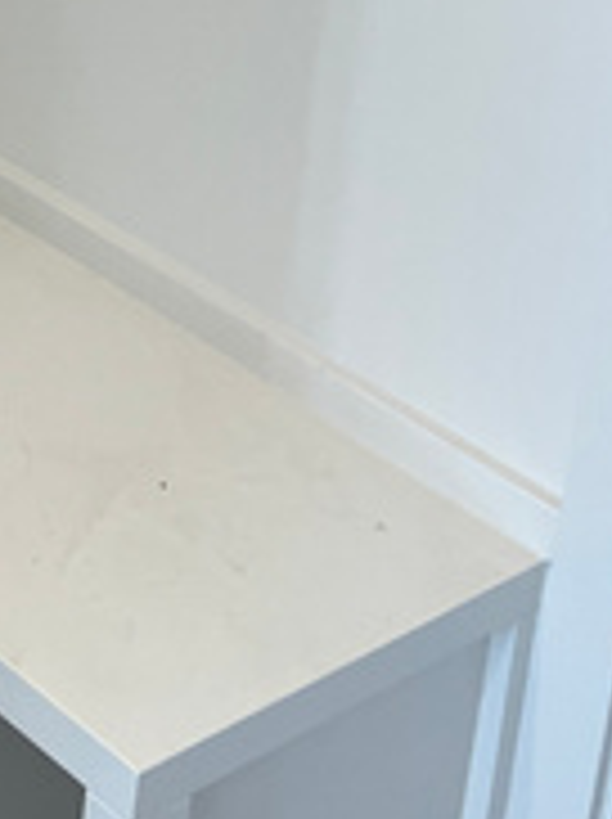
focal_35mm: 110
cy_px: -544
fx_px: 2599
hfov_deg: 12.2
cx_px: -544
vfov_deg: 15.8
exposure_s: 1/120
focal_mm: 5.1
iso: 64
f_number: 1.6
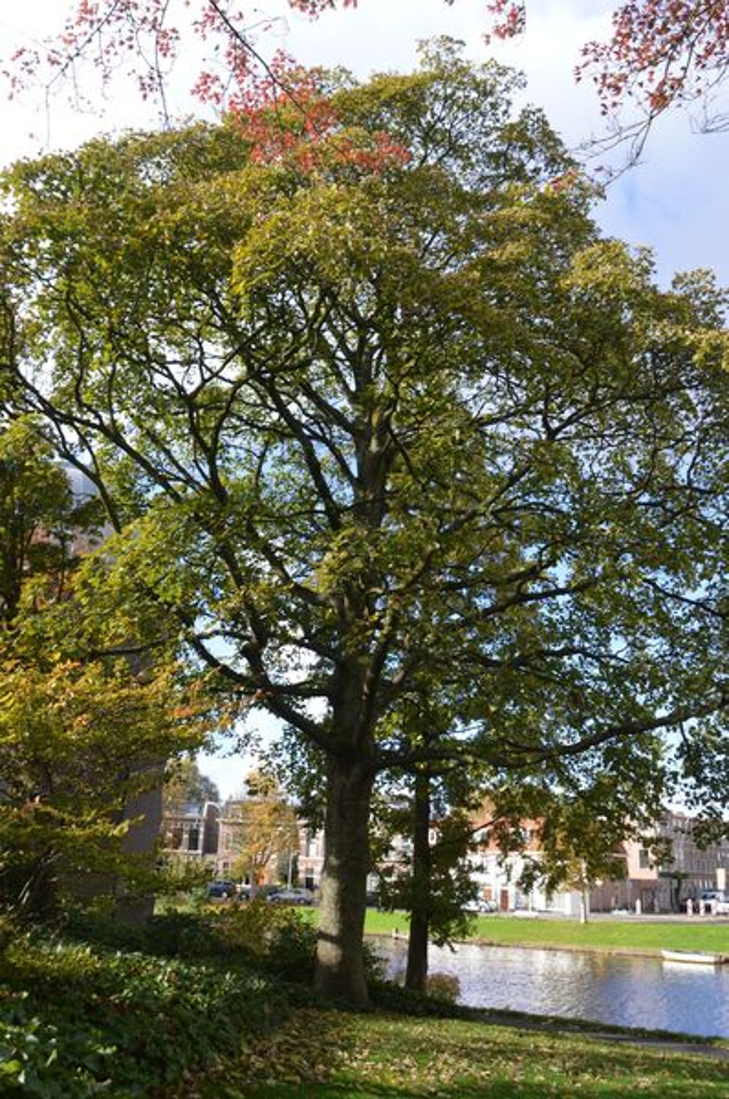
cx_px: 364
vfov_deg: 62.0
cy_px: 550
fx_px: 914
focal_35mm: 30
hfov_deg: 43.5
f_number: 6.3
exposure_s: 1/160
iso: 100
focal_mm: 20
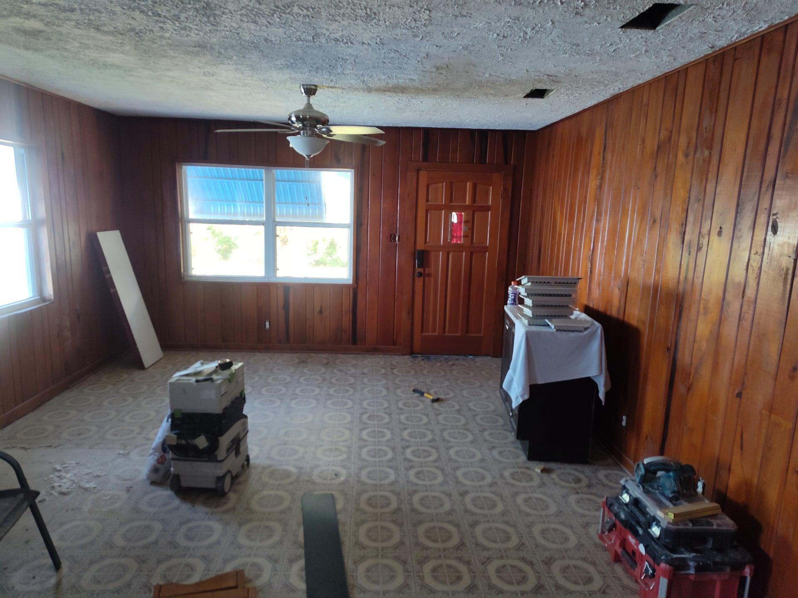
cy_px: 299
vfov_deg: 58.9
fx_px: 530
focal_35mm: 23
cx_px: 399
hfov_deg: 73.9
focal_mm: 5.56
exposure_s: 1/120
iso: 1156
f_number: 1.8
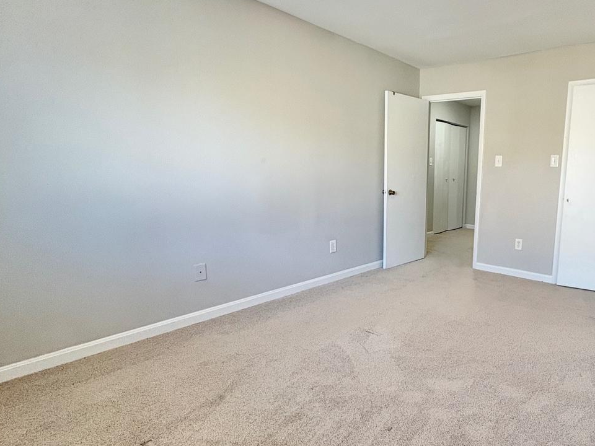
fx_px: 361
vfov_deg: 63.4
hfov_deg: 75.3
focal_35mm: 21
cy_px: 230
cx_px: 419
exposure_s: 1/120
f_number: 2.2
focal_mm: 2.22
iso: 200
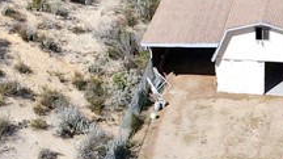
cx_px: 301
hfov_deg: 16.8
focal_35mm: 124
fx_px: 930
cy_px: 135
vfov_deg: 9.7
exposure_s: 1/640
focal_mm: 4.5
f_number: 2.8
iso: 100
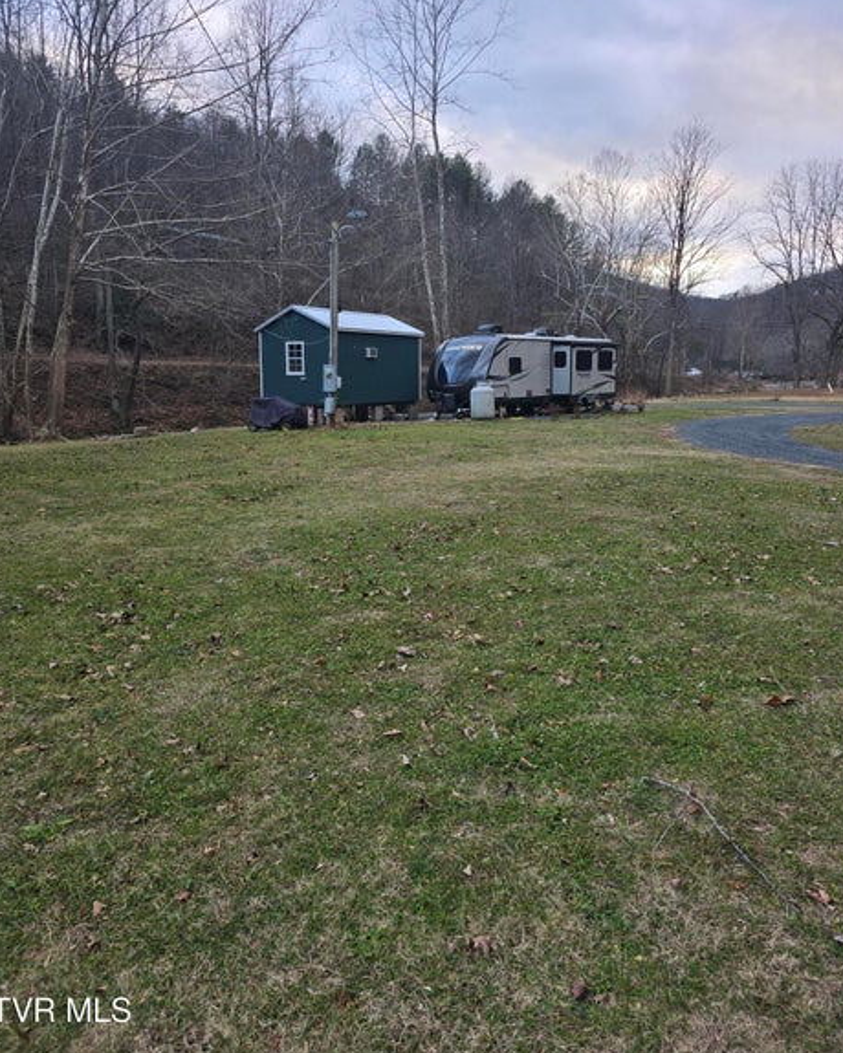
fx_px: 780
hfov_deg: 56.8
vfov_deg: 68.0
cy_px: 478
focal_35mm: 25
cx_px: 427
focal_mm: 6.3
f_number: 1.7
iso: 80
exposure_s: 1/180
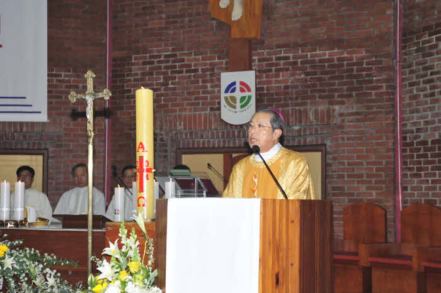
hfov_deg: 28.9
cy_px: 146
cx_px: 220
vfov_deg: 19.4
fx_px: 857
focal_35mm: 70
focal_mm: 70
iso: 200
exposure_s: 1/60
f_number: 5.6
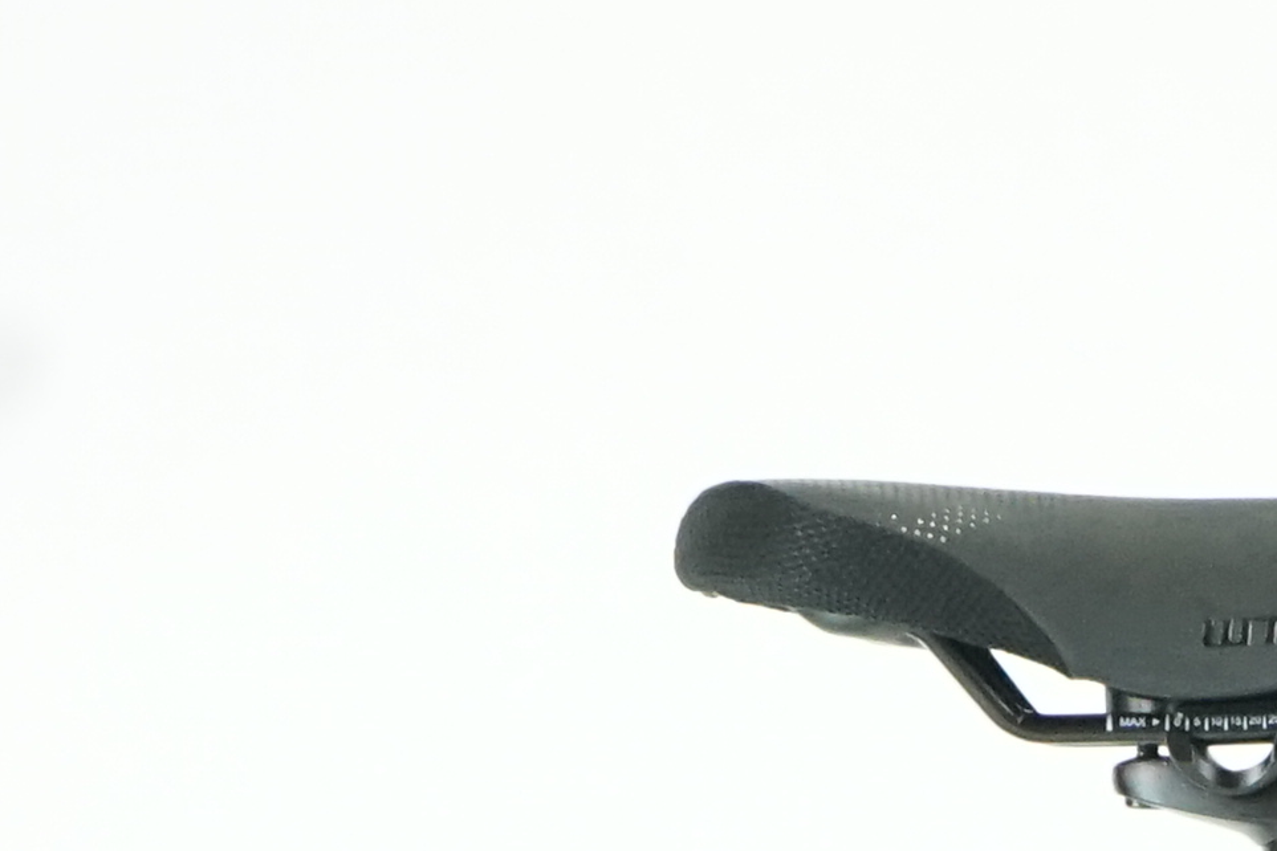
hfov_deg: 4.7
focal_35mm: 436
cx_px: 2596
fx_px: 15465
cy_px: 2412
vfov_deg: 3.1
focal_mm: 70
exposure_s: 1/200
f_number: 5.6
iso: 3200
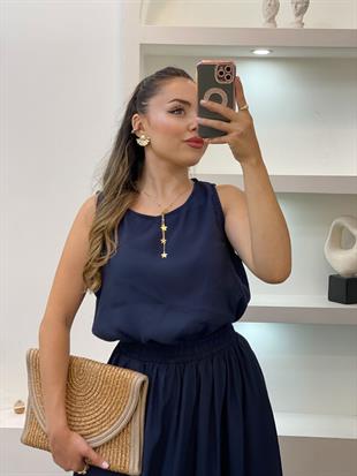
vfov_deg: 36.8
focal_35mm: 52
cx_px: 178
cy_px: 238
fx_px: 715
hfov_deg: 28.0
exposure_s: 1/100
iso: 100
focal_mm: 6
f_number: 2
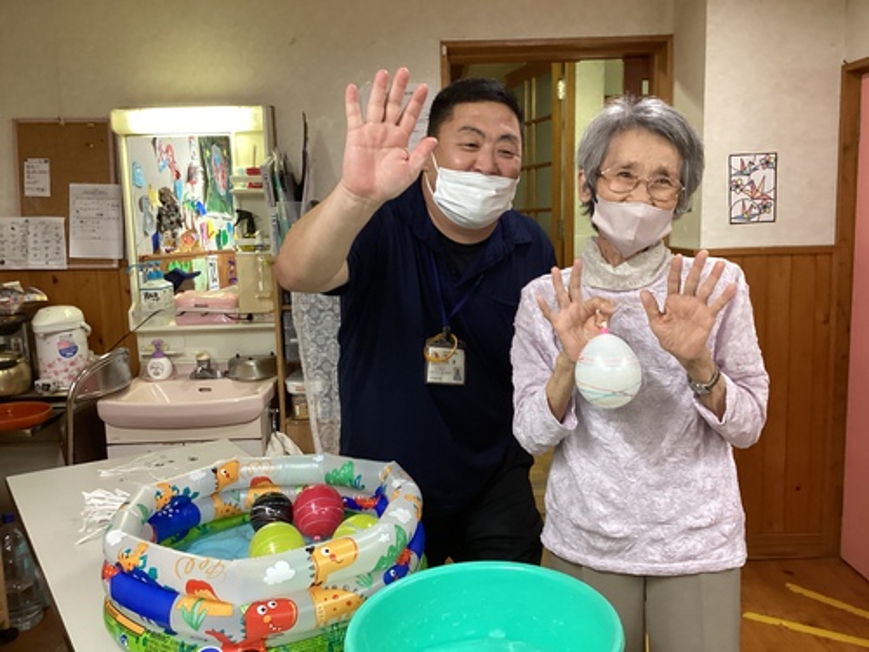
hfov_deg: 58.4
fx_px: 778
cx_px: 434
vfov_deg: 45.4
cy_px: 326
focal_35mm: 31
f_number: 2.4
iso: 250
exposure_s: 1/50
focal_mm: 3.3
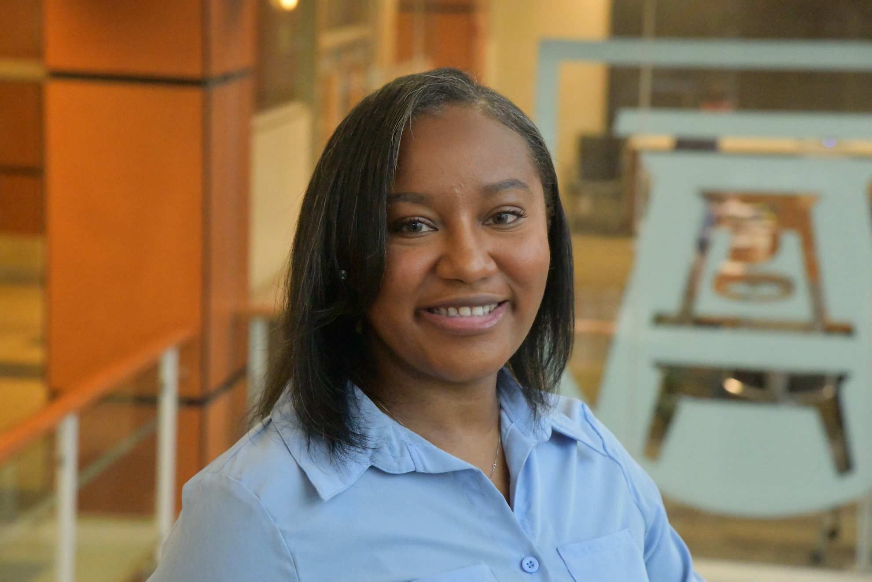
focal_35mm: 110
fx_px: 2664
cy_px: 291
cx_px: 436
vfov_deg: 12.5
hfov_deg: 18.6
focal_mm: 110
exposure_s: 1/250
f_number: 10
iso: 25600
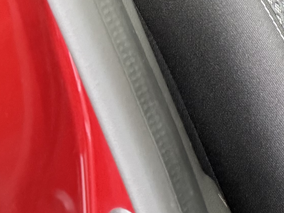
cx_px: 682
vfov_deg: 11.7
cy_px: -87
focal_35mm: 122
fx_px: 1001
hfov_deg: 12.6
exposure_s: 1/31
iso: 1000
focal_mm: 6.76
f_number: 1.78
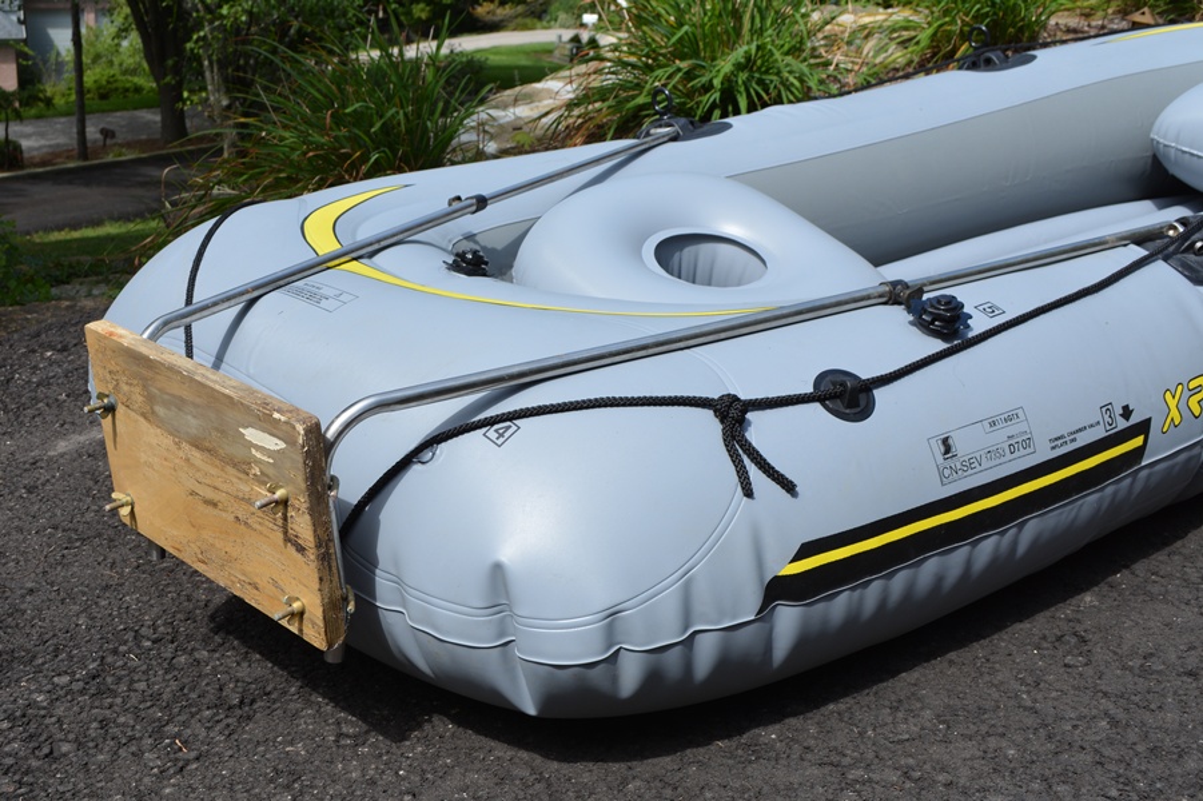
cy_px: 400
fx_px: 1202
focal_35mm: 36
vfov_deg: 36.8
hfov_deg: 53.1
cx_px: 602
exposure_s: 1/250
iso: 140
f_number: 8
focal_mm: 24
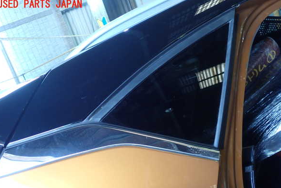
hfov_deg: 58.7
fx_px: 250
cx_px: 139
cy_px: 107
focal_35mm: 32
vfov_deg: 41.0
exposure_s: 1/40
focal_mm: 5.4
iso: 200
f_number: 2.3
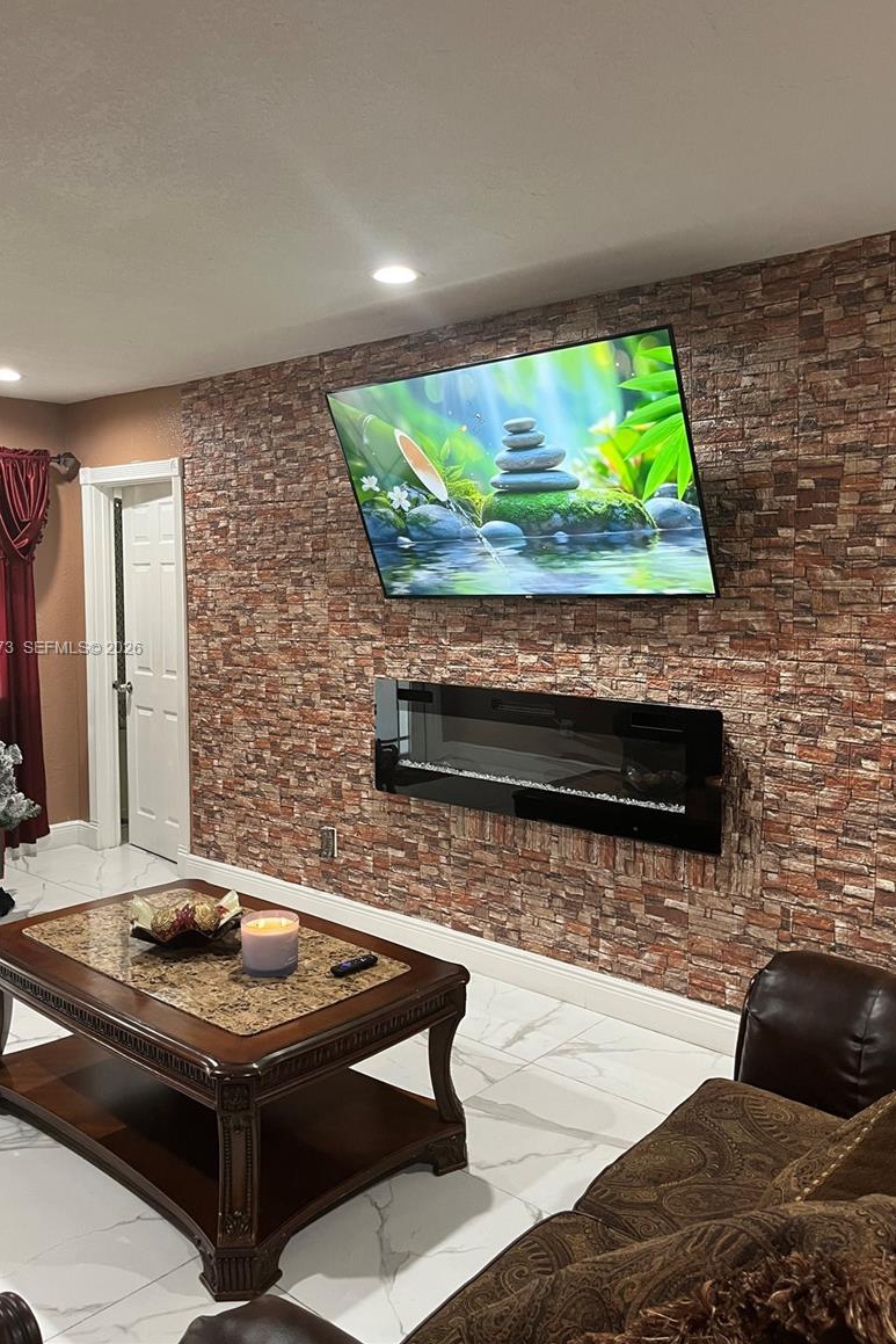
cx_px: 449
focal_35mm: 28
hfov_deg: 46.4
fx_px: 1045
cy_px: 649
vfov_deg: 65.5
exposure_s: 1/60
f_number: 1.6
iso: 160
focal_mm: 5.1
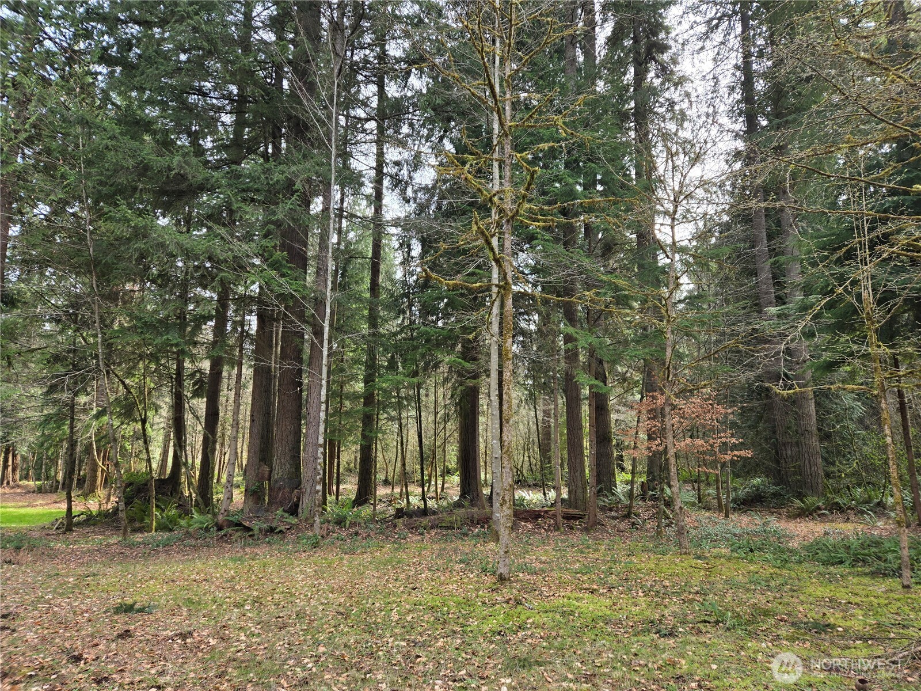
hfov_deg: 73.9
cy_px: 346
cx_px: 460
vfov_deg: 58.9
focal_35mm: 23
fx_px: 612
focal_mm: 5.4
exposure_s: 1/242
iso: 25
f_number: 1.8
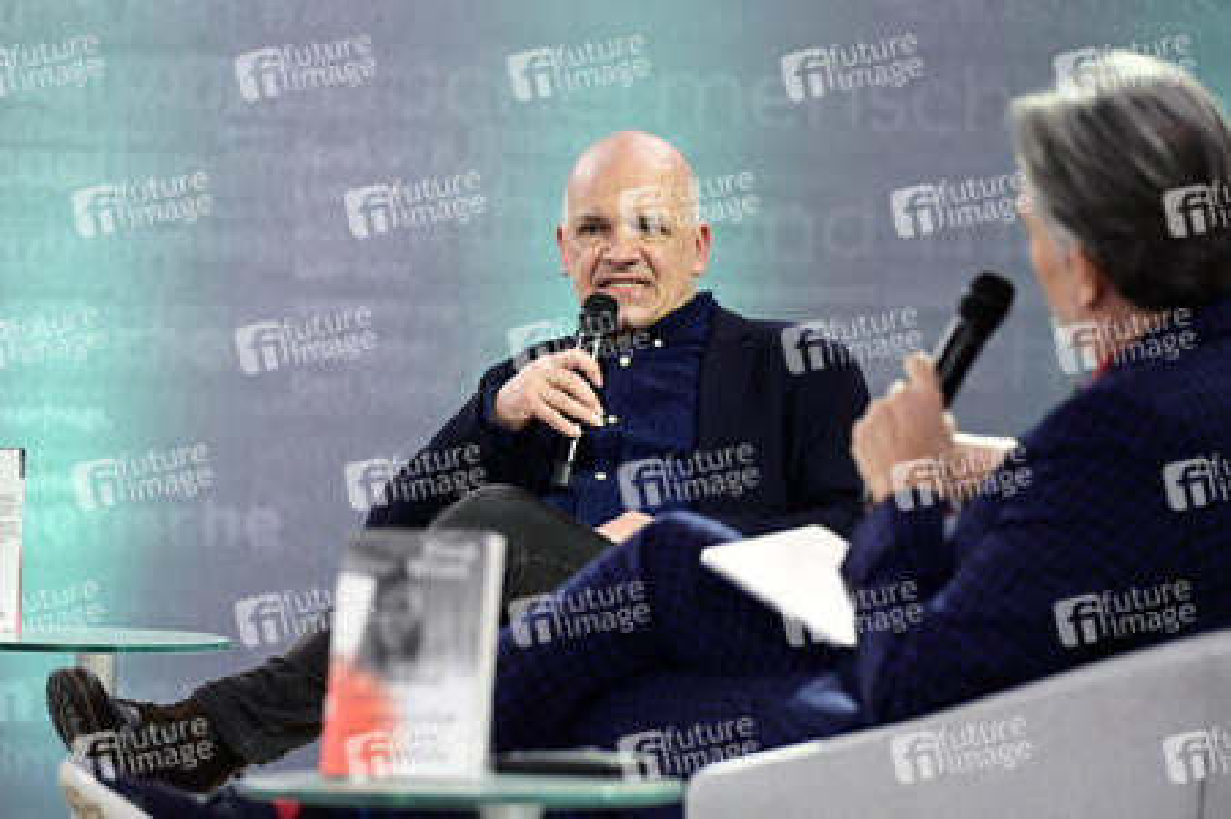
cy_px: 410
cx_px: 616
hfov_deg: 10.3
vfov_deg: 6.9
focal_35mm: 200
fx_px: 6834
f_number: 4
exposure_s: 1/250
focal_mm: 200
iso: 640
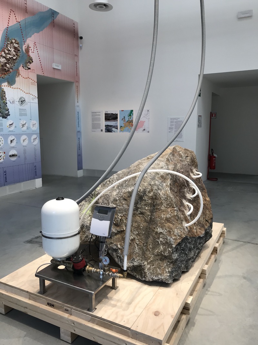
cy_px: 172
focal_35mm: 28
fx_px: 278
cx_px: 129
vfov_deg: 63.4
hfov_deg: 49.7
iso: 25
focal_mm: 3.99
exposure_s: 1/120
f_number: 1.8
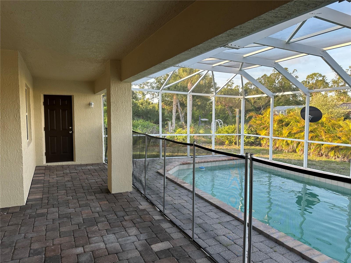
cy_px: 132
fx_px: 243
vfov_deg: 56.8
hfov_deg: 71.6
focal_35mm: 24
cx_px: 176
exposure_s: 1/176
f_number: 1.78
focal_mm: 6.86
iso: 64
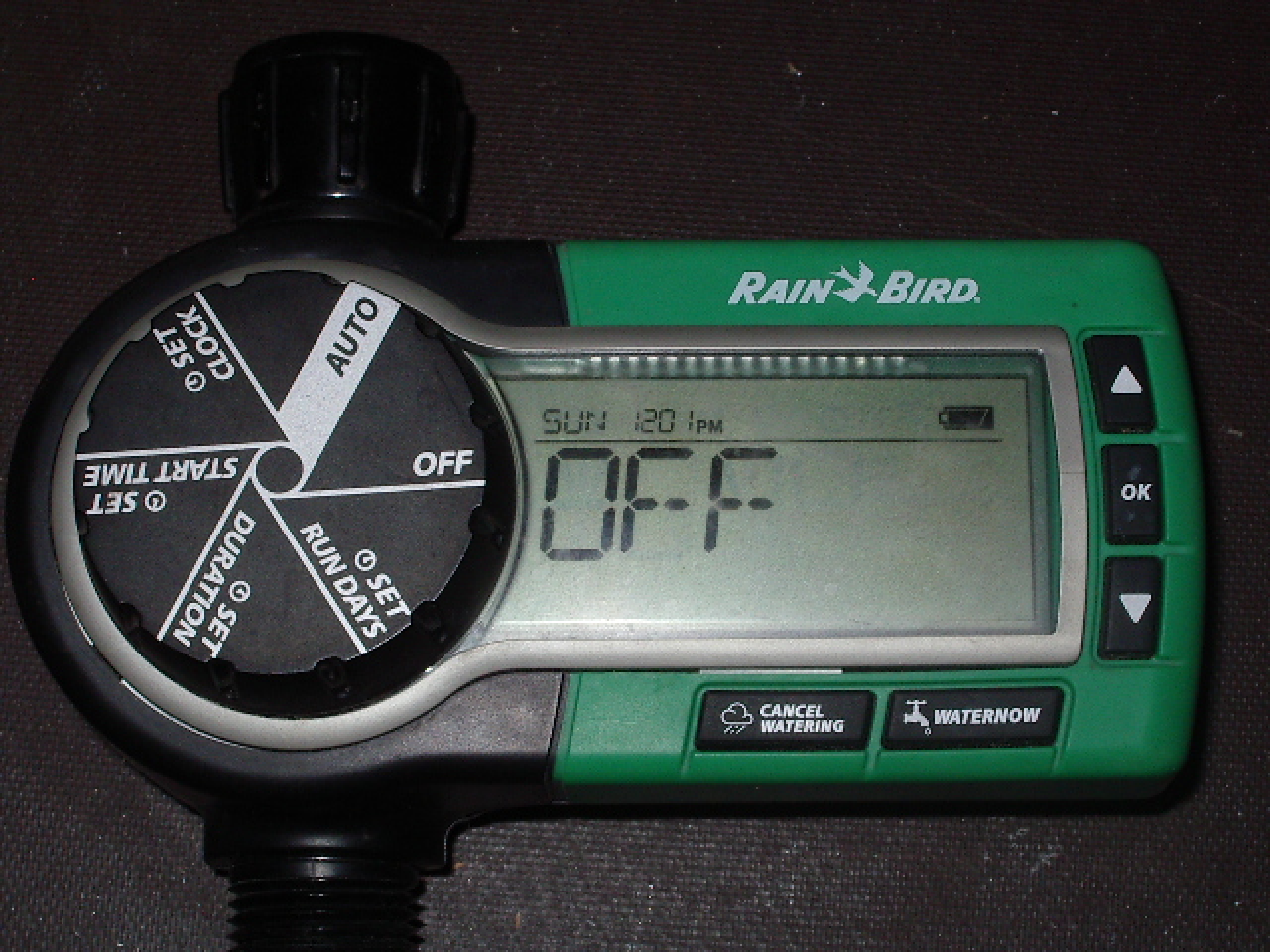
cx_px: 635
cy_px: 476
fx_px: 2788
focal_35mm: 76
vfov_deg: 19.4
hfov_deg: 25.7
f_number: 6.9
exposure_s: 1/80
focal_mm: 11.5
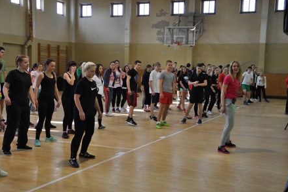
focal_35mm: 54
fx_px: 428
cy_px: 96
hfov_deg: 37.2
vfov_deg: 25.3
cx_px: 146
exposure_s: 1/100
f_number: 5
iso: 400
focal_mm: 35
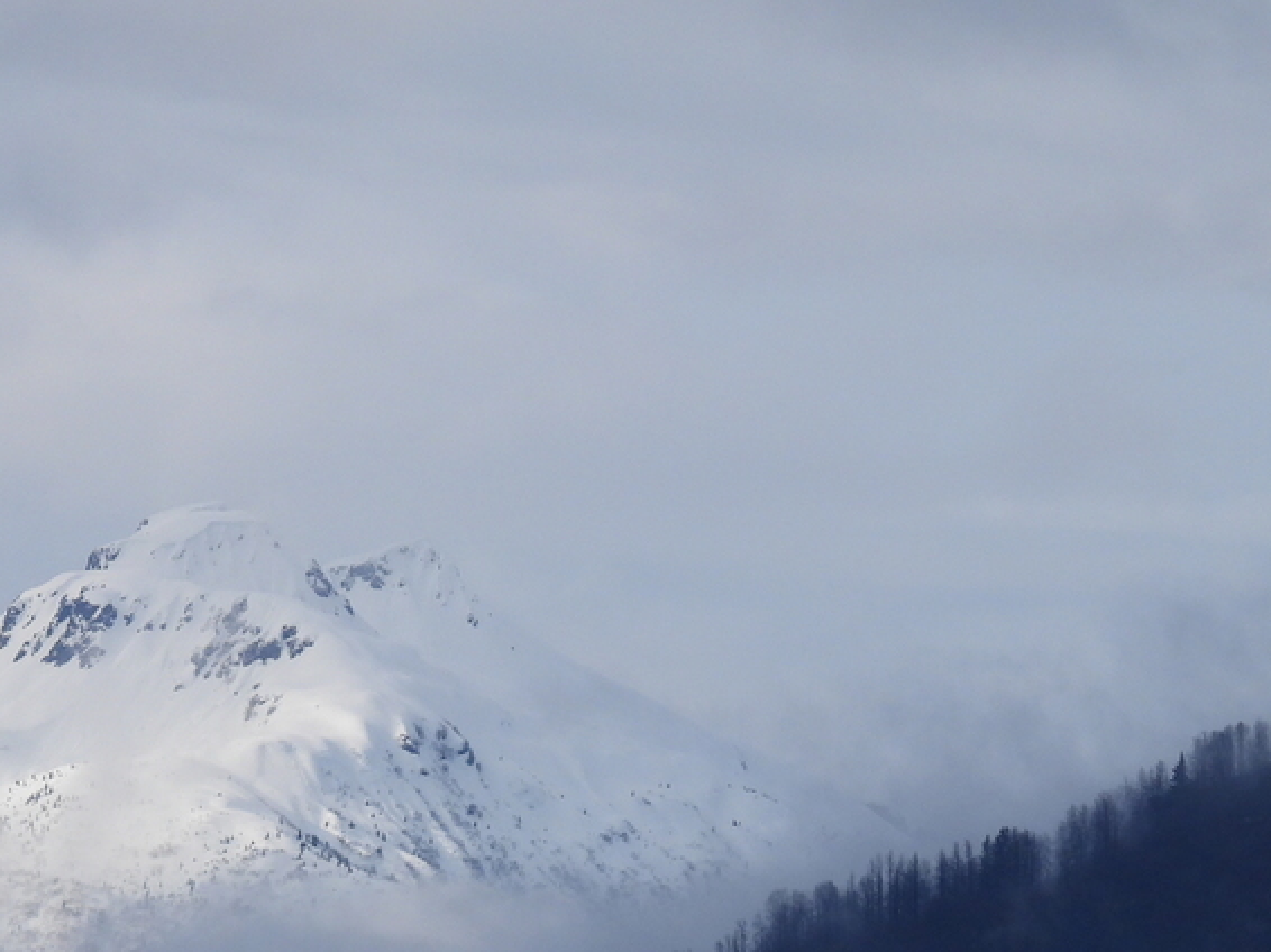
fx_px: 24920
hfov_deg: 2.9
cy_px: 952
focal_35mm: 679
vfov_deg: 2.2
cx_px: 117
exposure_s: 1/800
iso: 100
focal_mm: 53.5
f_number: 5
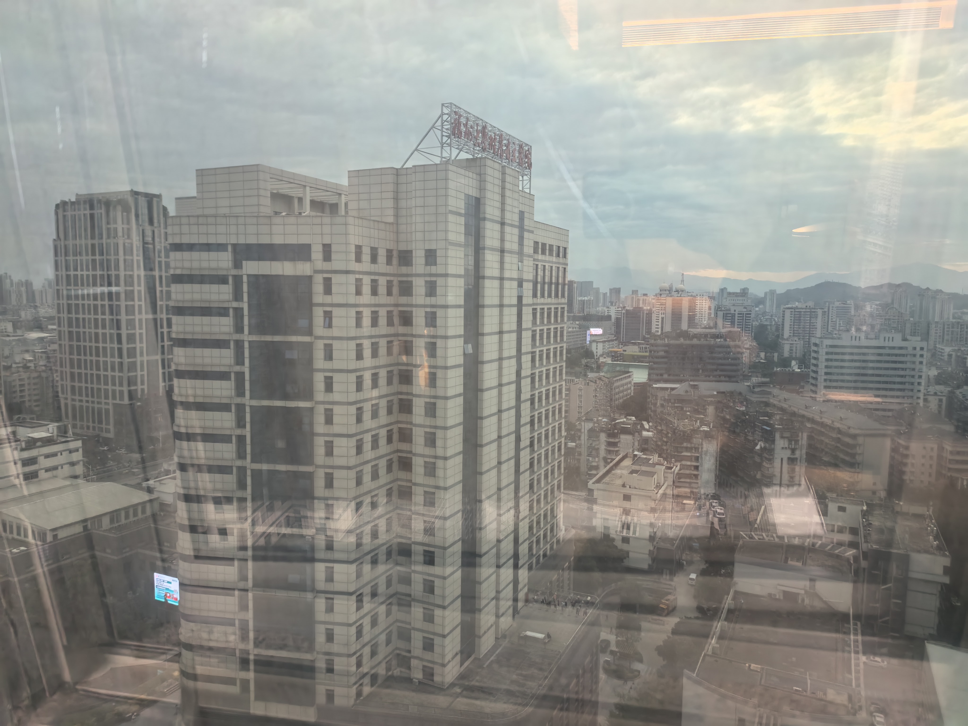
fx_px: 671
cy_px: 363
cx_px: 484
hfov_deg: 71.6
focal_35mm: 24
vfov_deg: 56.8
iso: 500
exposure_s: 1/640
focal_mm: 6.98
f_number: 1.4
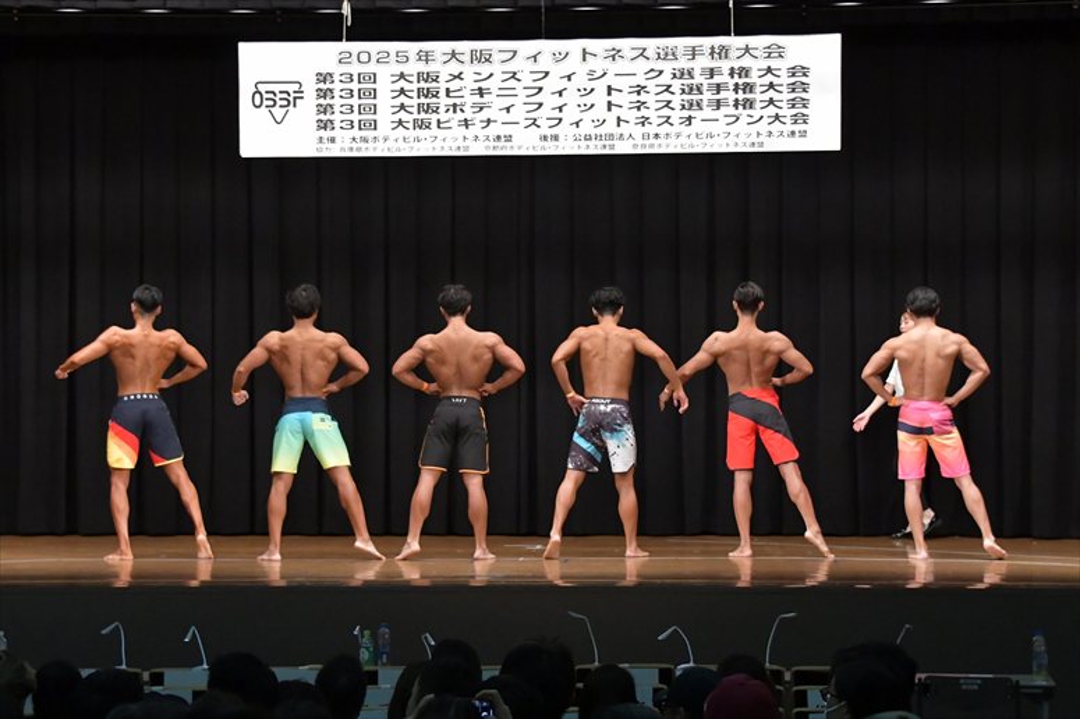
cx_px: 540
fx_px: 3059
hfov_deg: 20.0
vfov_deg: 13.4
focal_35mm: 102
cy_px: 360
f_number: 5.6
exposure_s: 1/400
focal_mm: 68
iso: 6400
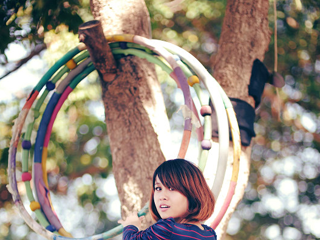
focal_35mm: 124
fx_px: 1146
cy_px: 194
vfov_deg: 11.9
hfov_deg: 15.9
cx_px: 160
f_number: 1.4
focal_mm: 85
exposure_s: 1/640
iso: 200
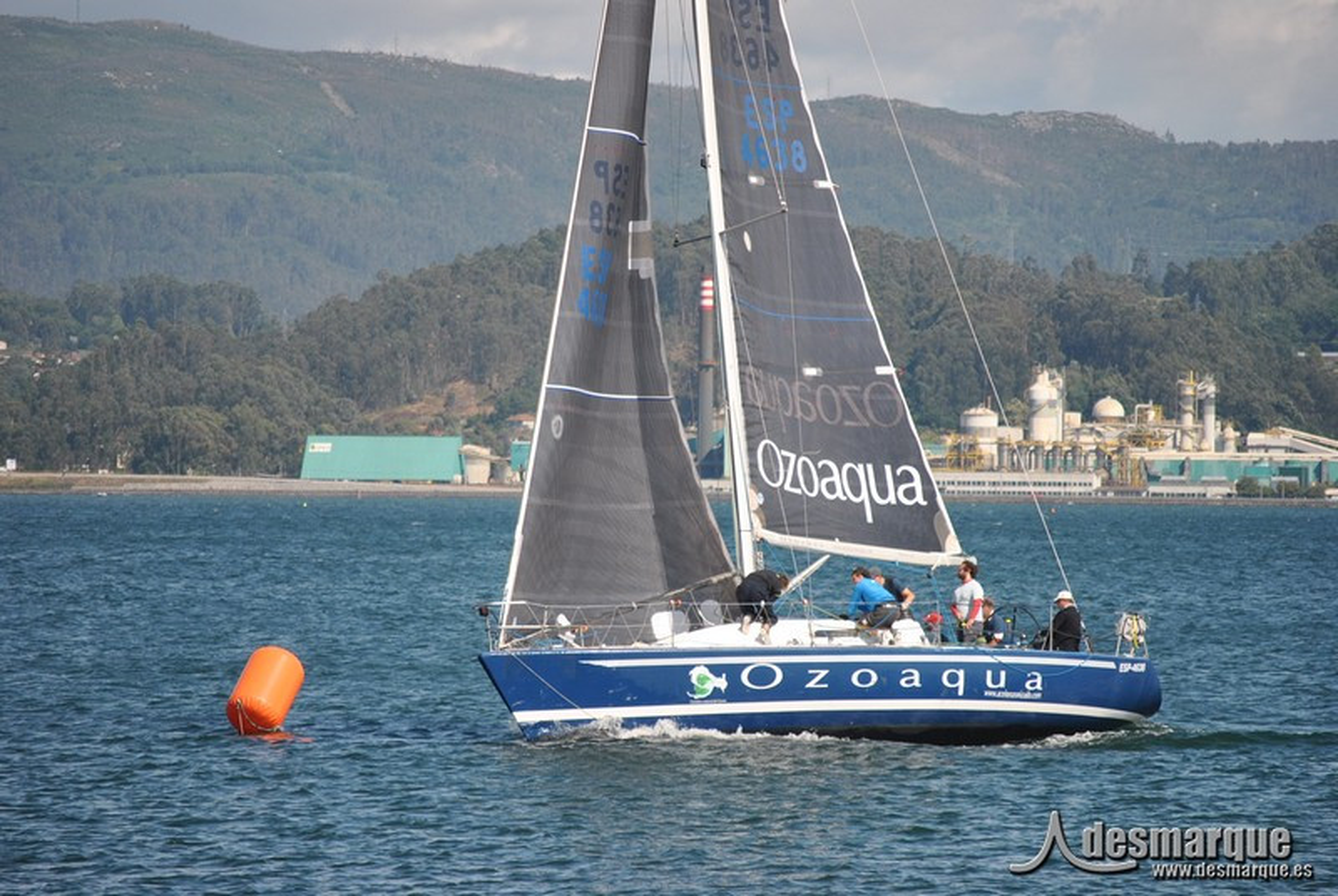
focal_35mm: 248
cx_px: 669
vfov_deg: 5.6
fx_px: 9212
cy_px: 448
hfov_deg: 8.3
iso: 100
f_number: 5.3
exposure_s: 1/500
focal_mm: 165
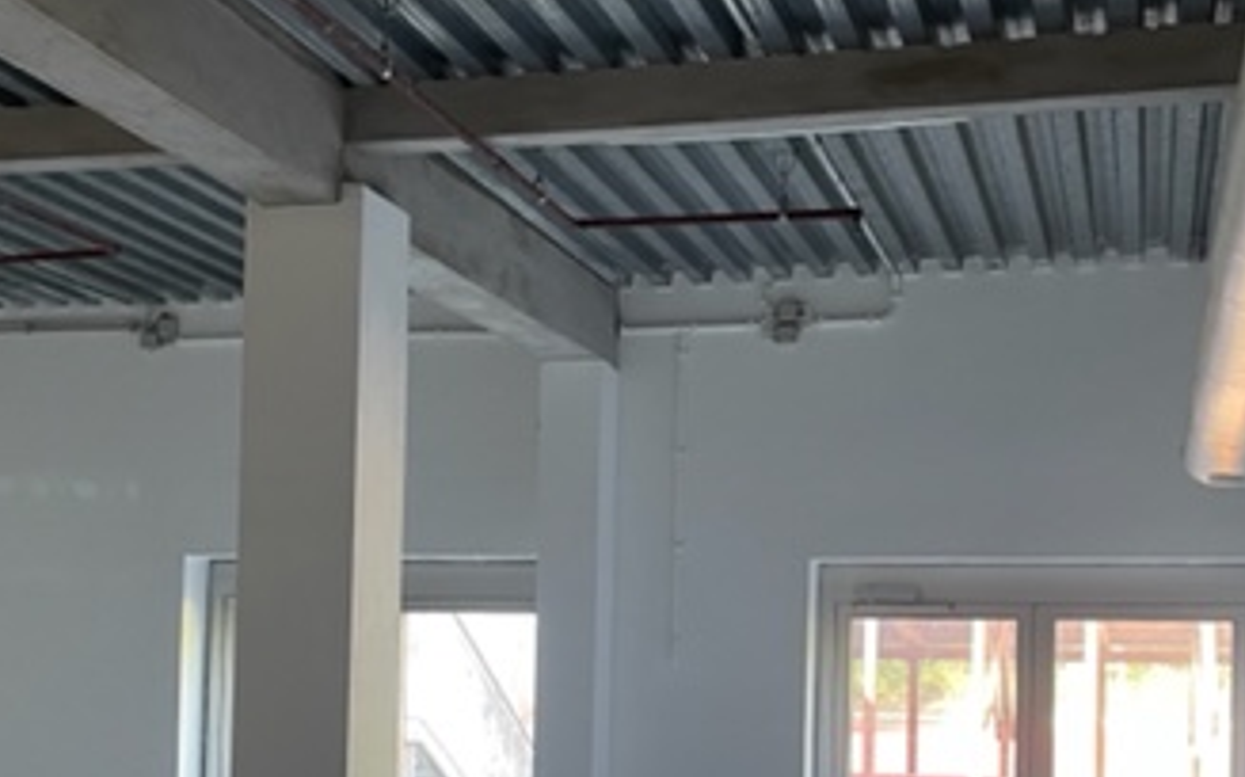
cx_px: 579
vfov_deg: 23.5
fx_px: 1831
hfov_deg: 37.5
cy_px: 659
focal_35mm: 54
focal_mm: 4.2
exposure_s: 1/70
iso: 125
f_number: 1.6
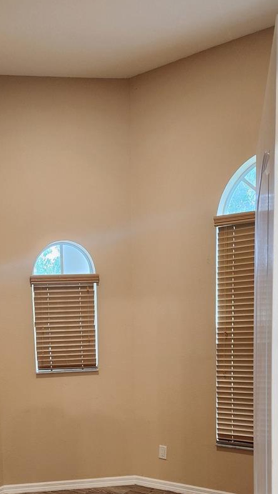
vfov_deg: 50.6
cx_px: 67
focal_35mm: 38
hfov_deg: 30.6
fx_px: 498
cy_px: 369
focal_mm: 5.4
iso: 400
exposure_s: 1/120
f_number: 1.8
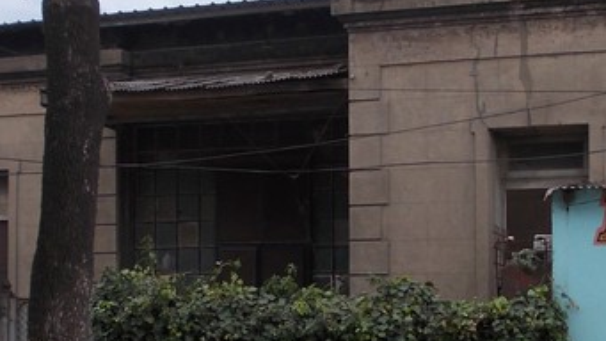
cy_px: 249
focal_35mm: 93
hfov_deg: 22.9
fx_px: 1495
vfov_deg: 13.0
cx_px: 297
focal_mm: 5.3
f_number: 3.1
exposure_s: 1/125
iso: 80
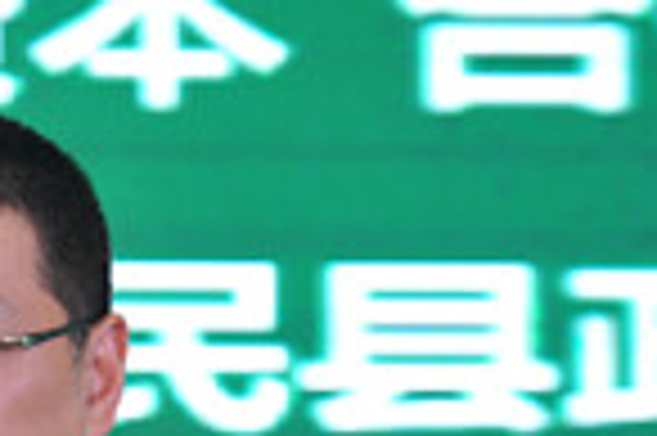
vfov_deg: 2.0
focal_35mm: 681
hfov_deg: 3.0
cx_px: 86
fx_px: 12414
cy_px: 658
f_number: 3.2
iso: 800
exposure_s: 1/125
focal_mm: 175
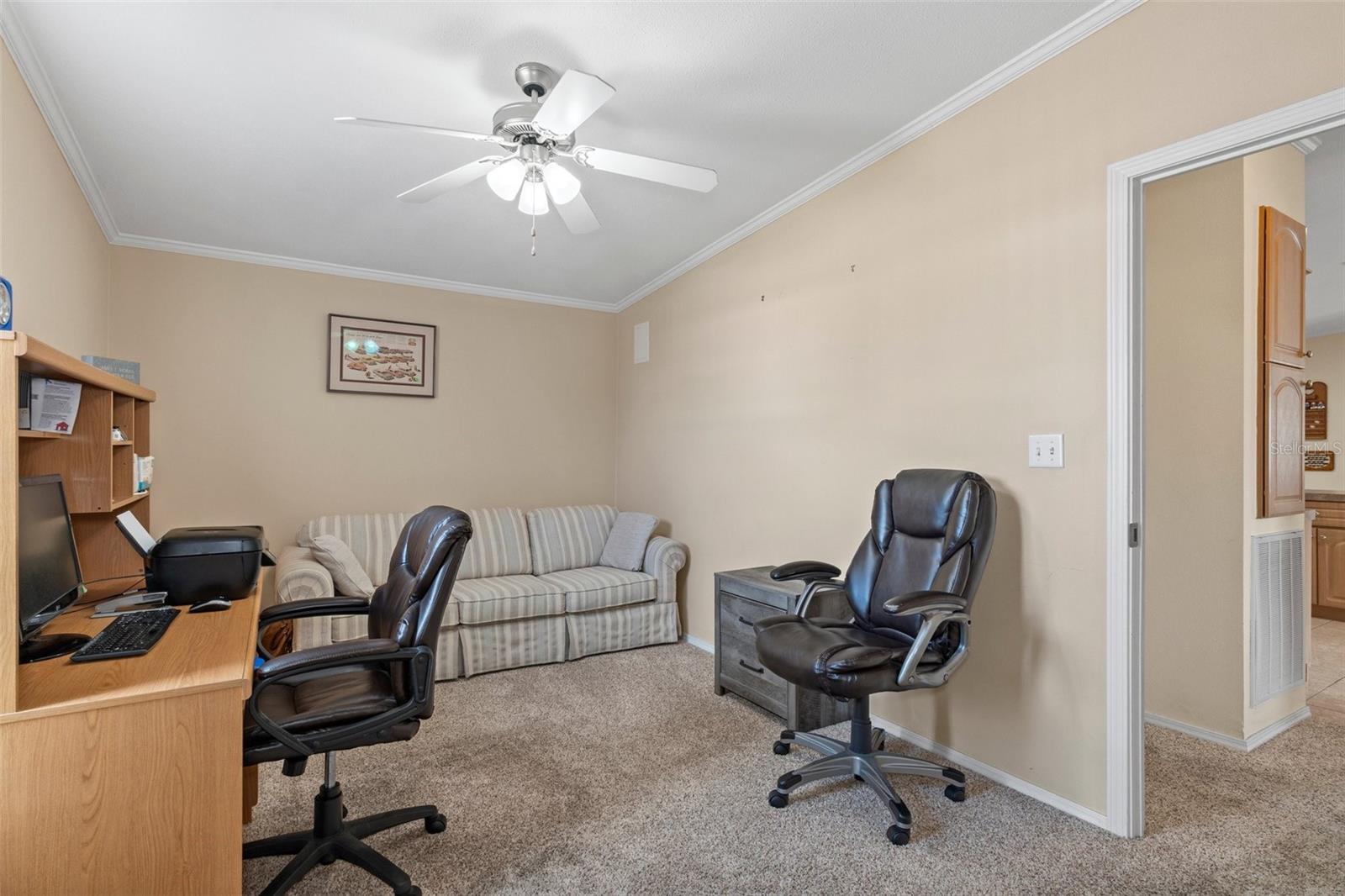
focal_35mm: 16
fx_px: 616
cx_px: 672
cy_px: 448
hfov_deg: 95.0
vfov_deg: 72.0
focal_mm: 11
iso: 320
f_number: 8
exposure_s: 2
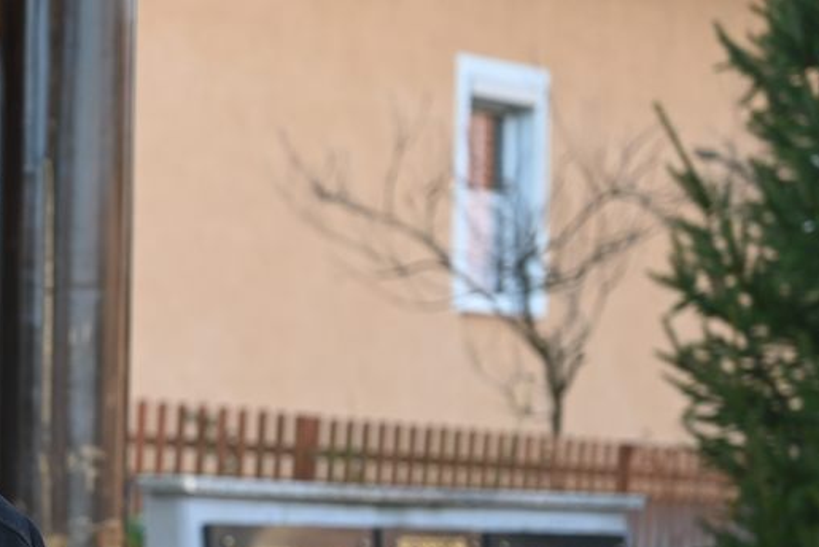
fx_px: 3710
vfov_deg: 8.4
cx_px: -73
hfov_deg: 12.4
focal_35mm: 163
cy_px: 508
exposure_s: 1/250
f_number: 4
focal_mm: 70
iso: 220
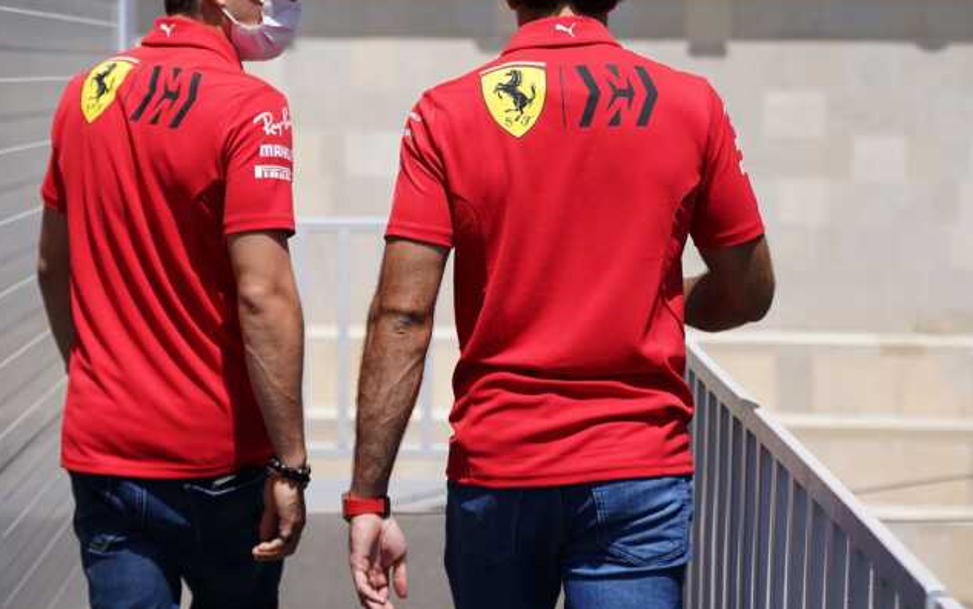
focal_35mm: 68
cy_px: 258
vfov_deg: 19.1
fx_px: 1804
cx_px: 387
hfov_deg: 30.1
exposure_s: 1/2000
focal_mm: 55
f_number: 2.8
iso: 100
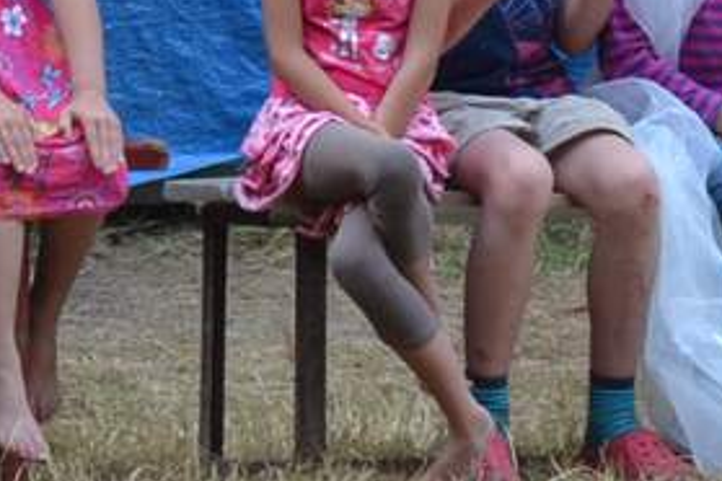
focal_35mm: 408
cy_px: -234
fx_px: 8182
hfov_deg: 5.1
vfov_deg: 3.4
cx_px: 323
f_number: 5.6
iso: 200
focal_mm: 38
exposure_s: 1/125
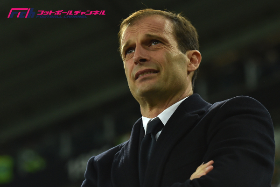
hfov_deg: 16.8
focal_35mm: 122
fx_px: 949
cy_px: 94
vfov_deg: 11.2
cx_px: 140
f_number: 4
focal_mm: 122
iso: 1600
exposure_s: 1/1250
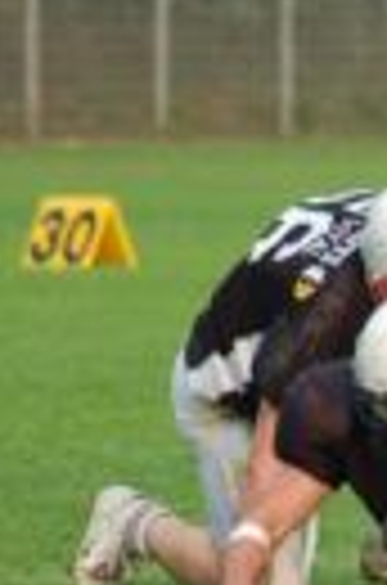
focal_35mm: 785
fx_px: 12725
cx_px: 547
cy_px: 522
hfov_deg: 1.7
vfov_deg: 2.6
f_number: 4.5
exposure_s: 1/1000
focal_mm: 150
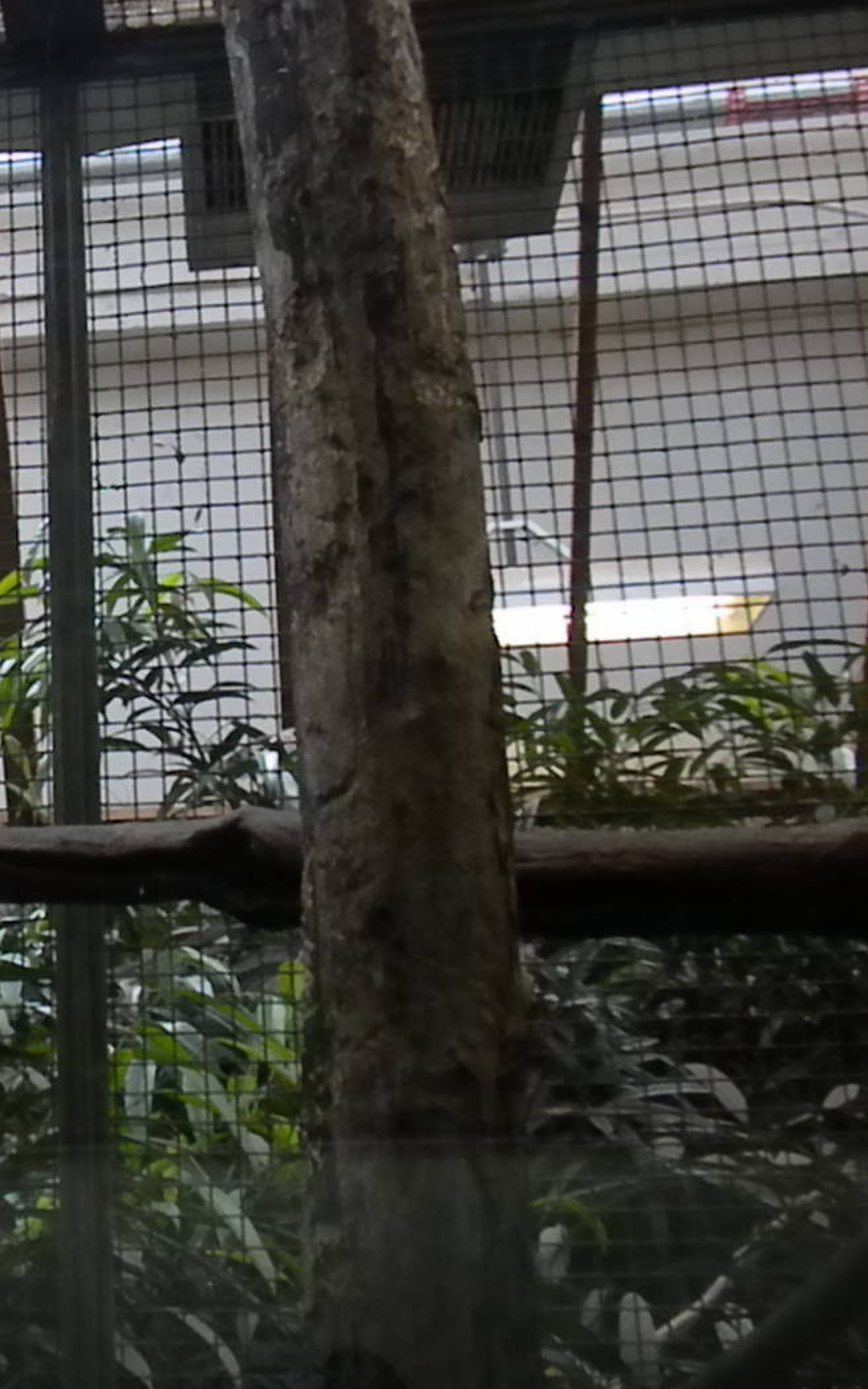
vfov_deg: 34.0
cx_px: -118
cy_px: 637
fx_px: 2270
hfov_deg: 20.5
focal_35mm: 60
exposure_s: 1/337
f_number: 3.5
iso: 640
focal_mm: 6.6
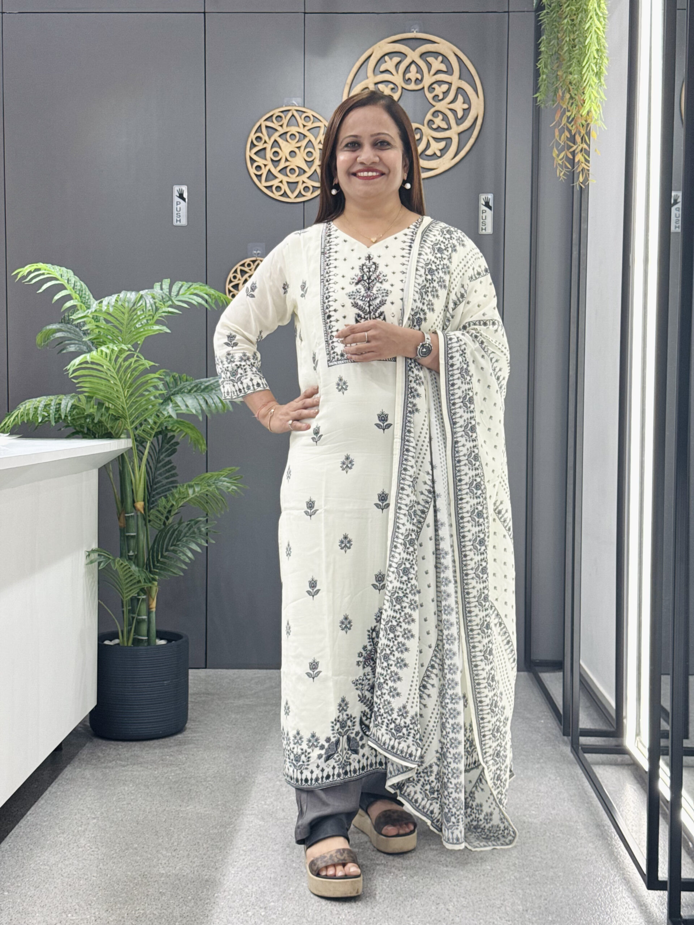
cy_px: 462
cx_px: 347
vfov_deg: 39.7
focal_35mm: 48
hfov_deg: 30.3
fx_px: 1283
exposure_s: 1/199
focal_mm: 6.76
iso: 64
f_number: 1.78
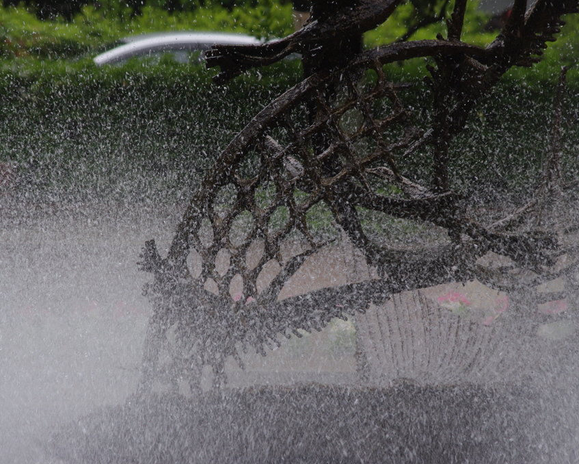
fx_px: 4371
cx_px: 306
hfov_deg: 7.6
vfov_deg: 6.1
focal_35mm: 255
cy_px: 232
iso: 400
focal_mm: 150
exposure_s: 1/200
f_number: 9
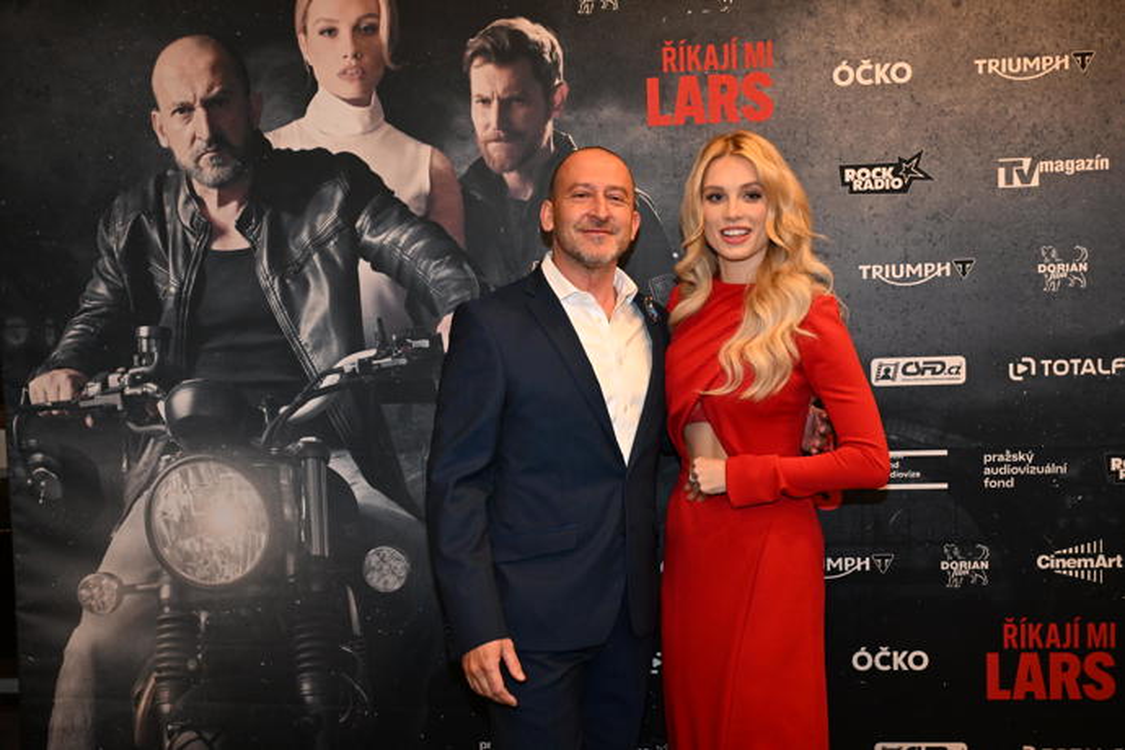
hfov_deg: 54.4
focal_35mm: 35
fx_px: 1094
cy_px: 375
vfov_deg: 37.9
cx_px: 562
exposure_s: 1/200
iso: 4000
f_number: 5.6
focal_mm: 35
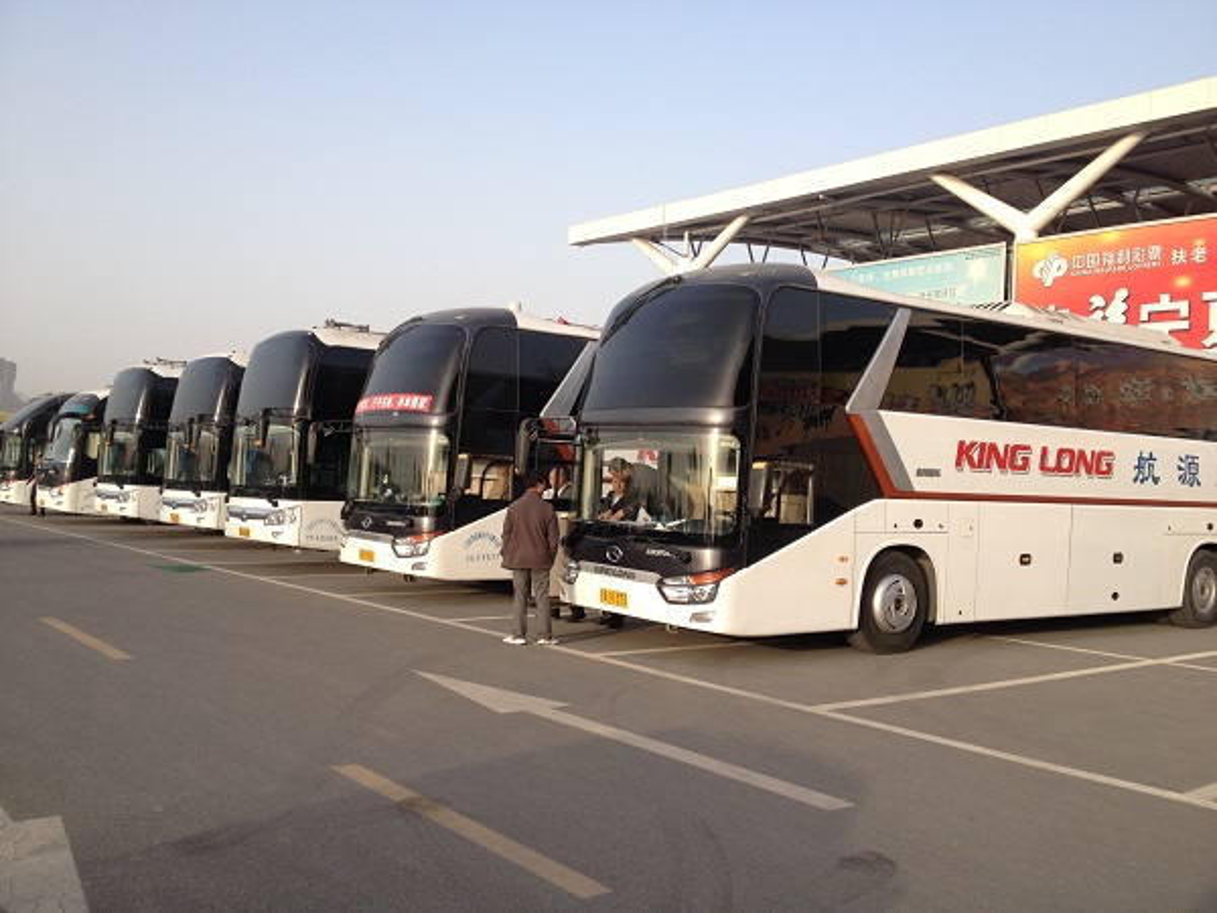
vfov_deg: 40.7
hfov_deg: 52.6
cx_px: 608
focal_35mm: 35
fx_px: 1231
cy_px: 456
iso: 50
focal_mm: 4.28
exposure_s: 1/563
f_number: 2.4
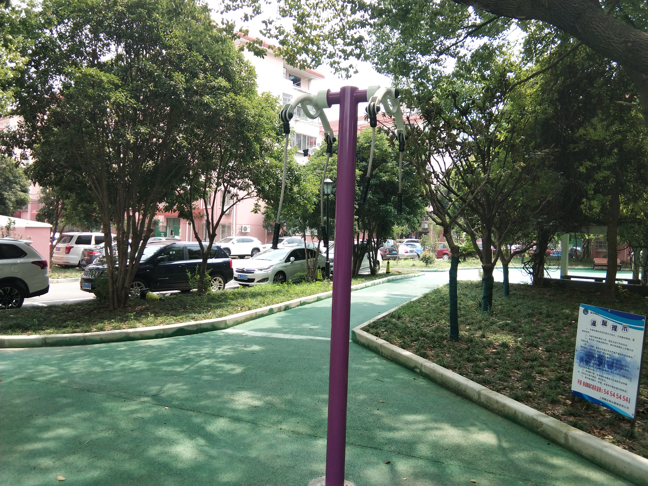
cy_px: 243
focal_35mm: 31
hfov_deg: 58.4
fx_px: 580
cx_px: 324
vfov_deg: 45.4
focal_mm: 3.69
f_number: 2.2
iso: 50
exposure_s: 1/249
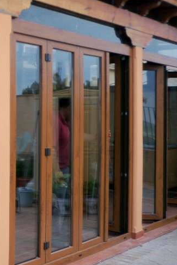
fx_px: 538
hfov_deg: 17.3
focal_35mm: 73
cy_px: 103
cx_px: -67
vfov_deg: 27.6
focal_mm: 6.3
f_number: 3.5
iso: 100
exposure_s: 1/320
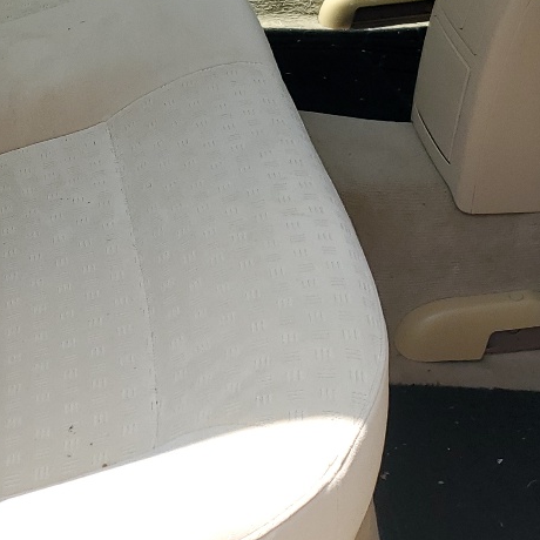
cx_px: 59
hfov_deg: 21.2
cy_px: -116
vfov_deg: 20.2
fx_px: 1412
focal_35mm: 80
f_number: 1.5
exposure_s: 1/1250
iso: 50
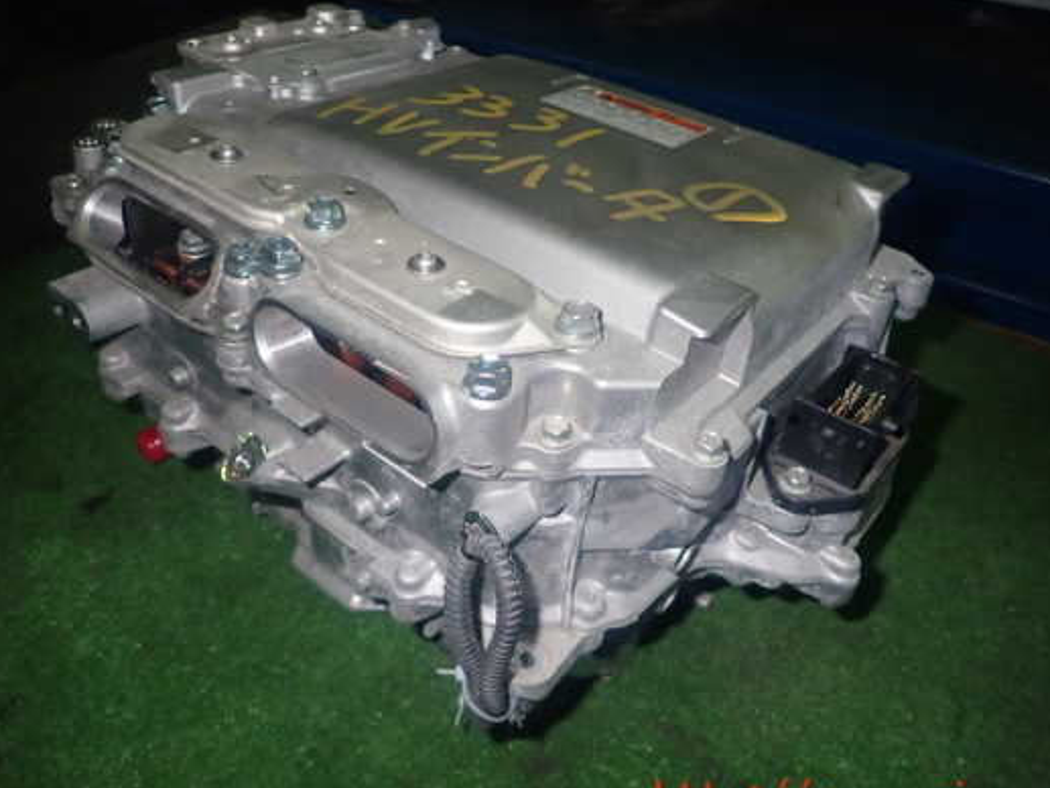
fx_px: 880
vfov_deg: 48.2
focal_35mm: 29
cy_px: 370
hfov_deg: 61.6
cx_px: 504
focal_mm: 4.5
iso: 400
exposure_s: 1/30
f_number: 5.6
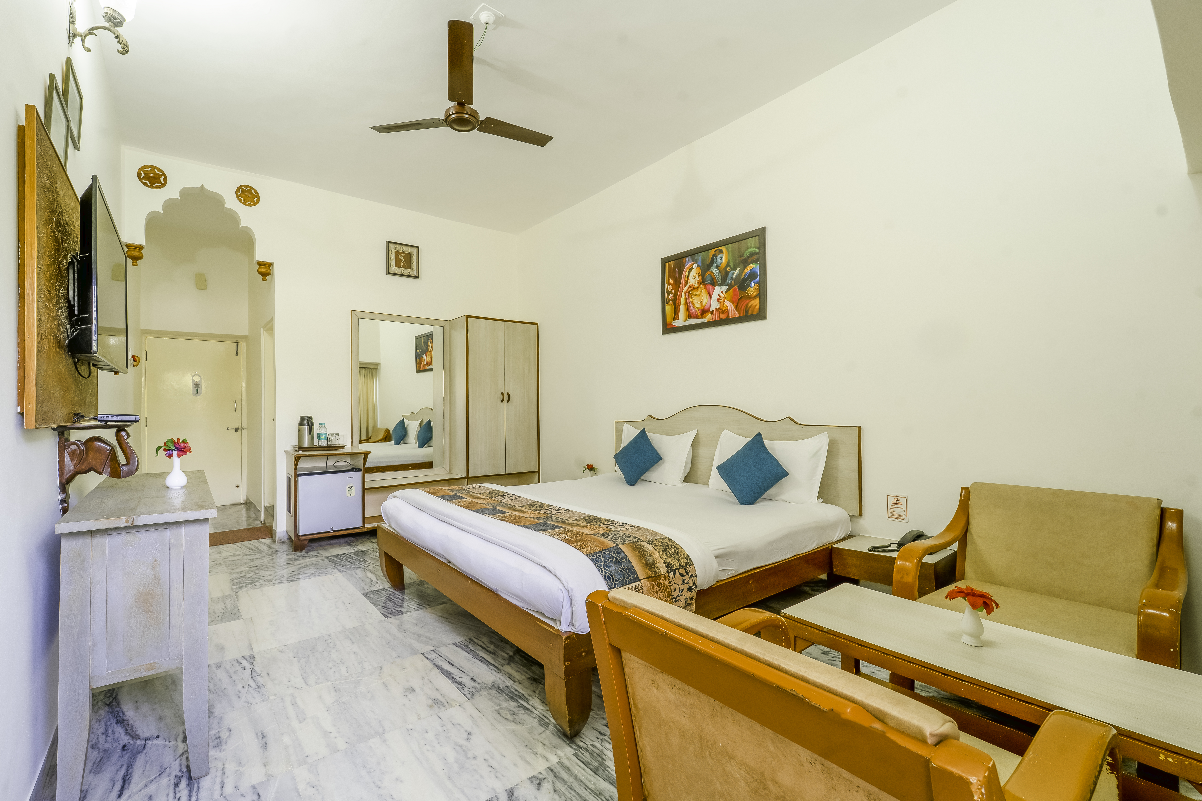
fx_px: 467
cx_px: 601
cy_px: 400
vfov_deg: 81.2
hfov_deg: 104.3
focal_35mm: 14
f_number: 10
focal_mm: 14
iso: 250
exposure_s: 1/20
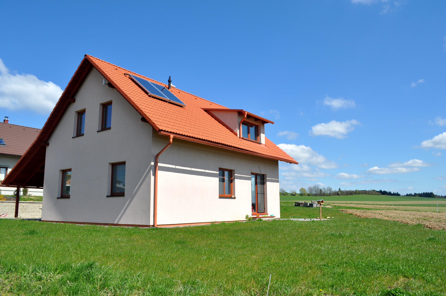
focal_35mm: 27
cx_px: 223
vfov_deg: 47.8
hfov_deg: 67.4
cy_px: 148
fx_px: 334
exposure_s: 1/400
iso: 200
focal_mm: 18
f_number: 10
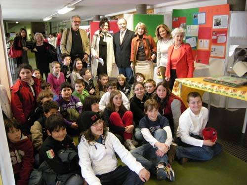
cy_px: 92
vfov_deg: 49.7
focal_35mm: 28
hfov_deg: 63.4
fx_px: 200
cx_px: 124
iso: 400
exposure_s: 1/46.1
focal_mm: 4.7
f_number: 2.8
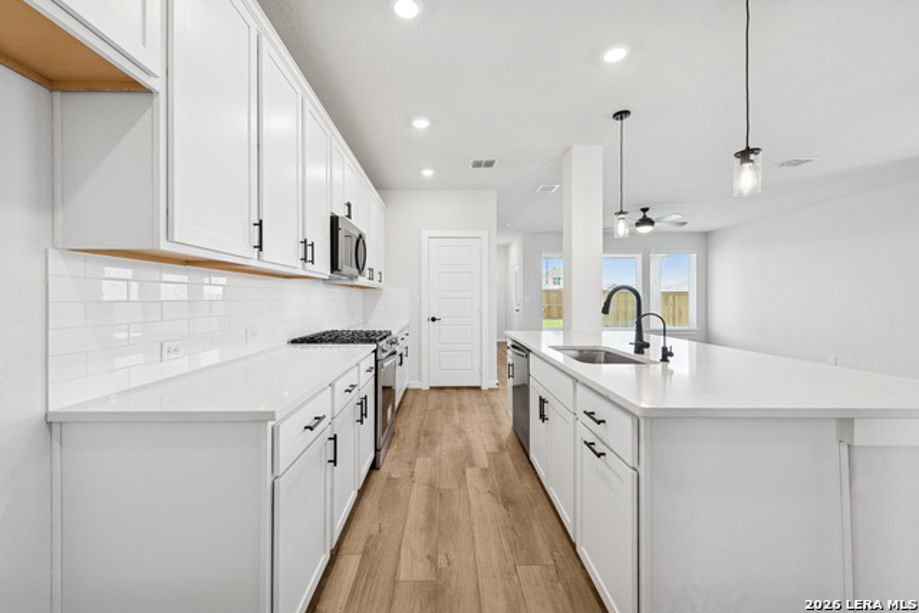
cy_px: 306
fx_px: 357
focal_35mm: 14
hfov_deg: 104.2
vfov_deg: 81.2
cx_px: 460
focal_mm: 14
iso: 100
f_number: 8
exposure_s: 1/13
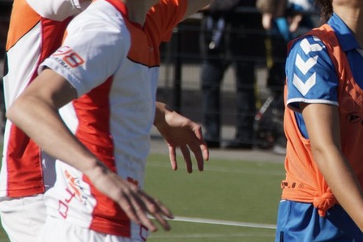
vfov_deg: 2.2
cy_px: 43
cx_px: 368
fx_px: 6217
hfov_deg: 3.3
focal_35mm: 617
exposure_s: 1/1000
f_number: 7.1
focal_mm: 180
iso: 250
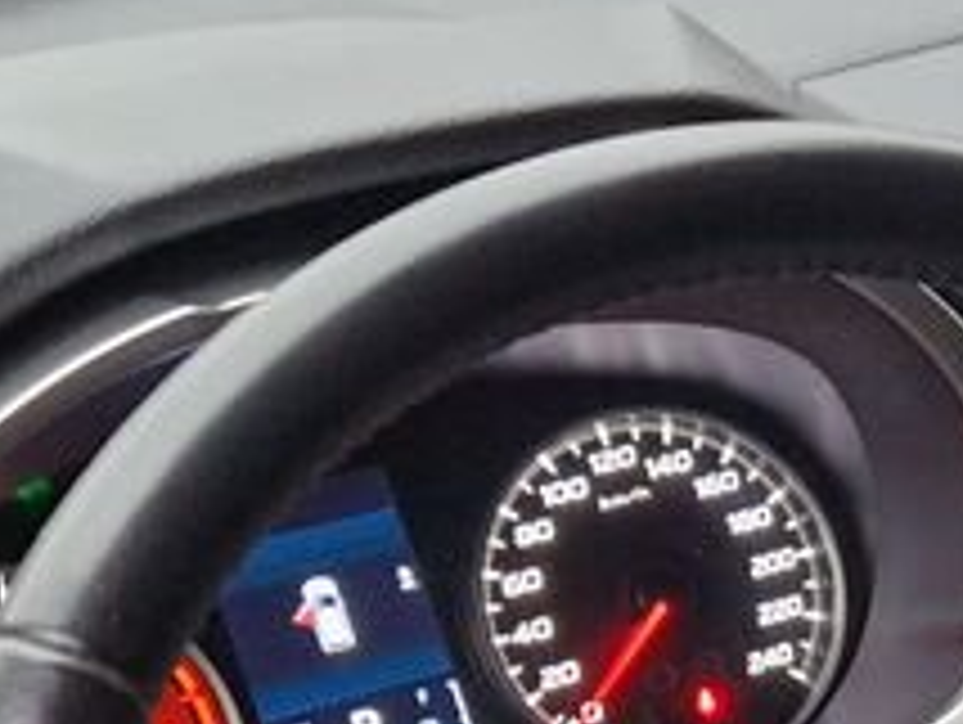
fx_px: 3064
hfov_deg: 15.9
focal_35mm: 110
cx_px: 1566
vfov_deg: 12.9
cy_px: 1016
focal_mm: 5.4
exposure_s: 1/100
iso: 640
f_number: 1.8
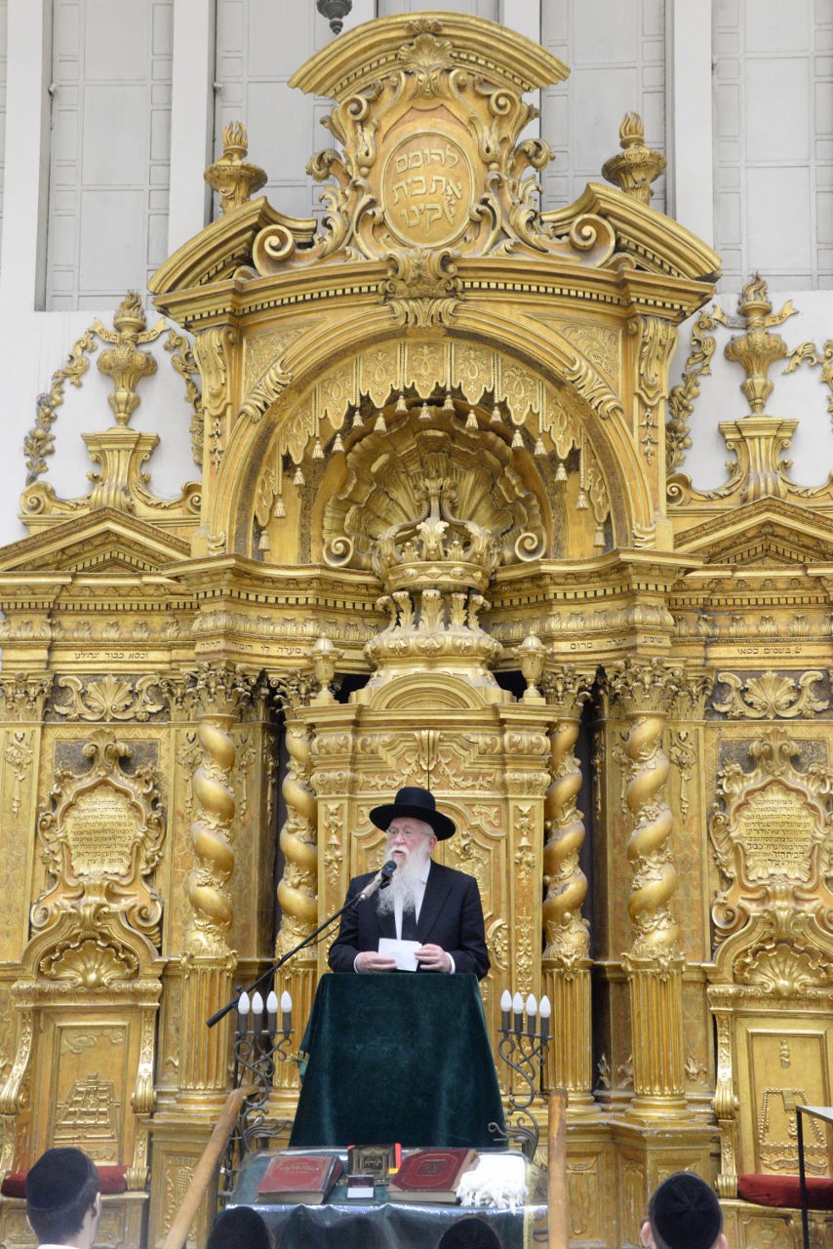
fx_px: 1596
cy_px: 624
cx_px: 416
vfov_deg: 42.7
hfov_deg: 29.3
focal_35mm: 46
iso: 6400
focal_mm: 46
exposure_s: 1/200
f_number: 9
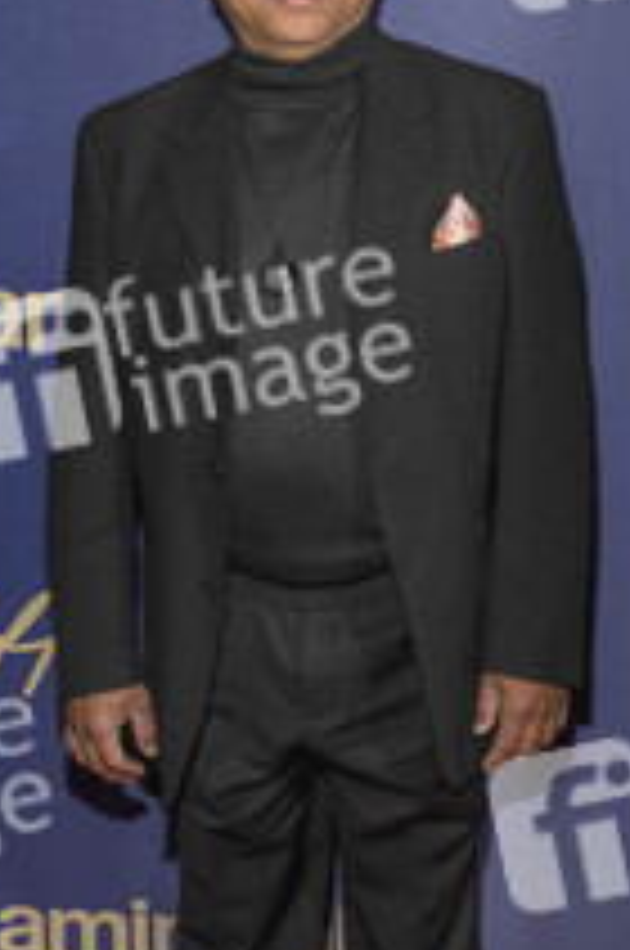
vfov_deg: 34.4
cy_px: 581
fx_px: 1526
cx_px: 310
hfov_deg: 23.3
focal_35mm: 58
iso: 800
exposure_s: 1/200
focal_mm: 30.5
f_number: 5.6
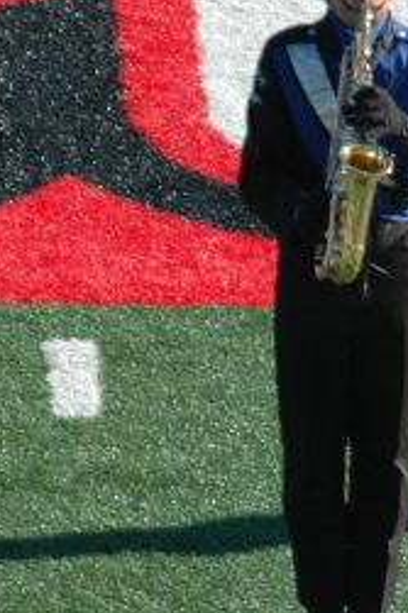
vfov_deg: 1.4
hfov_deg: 1.0
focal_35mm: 1434
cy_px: 291
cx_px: 241
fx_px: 24410
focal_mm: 400
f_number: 5.6
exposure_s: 1/640
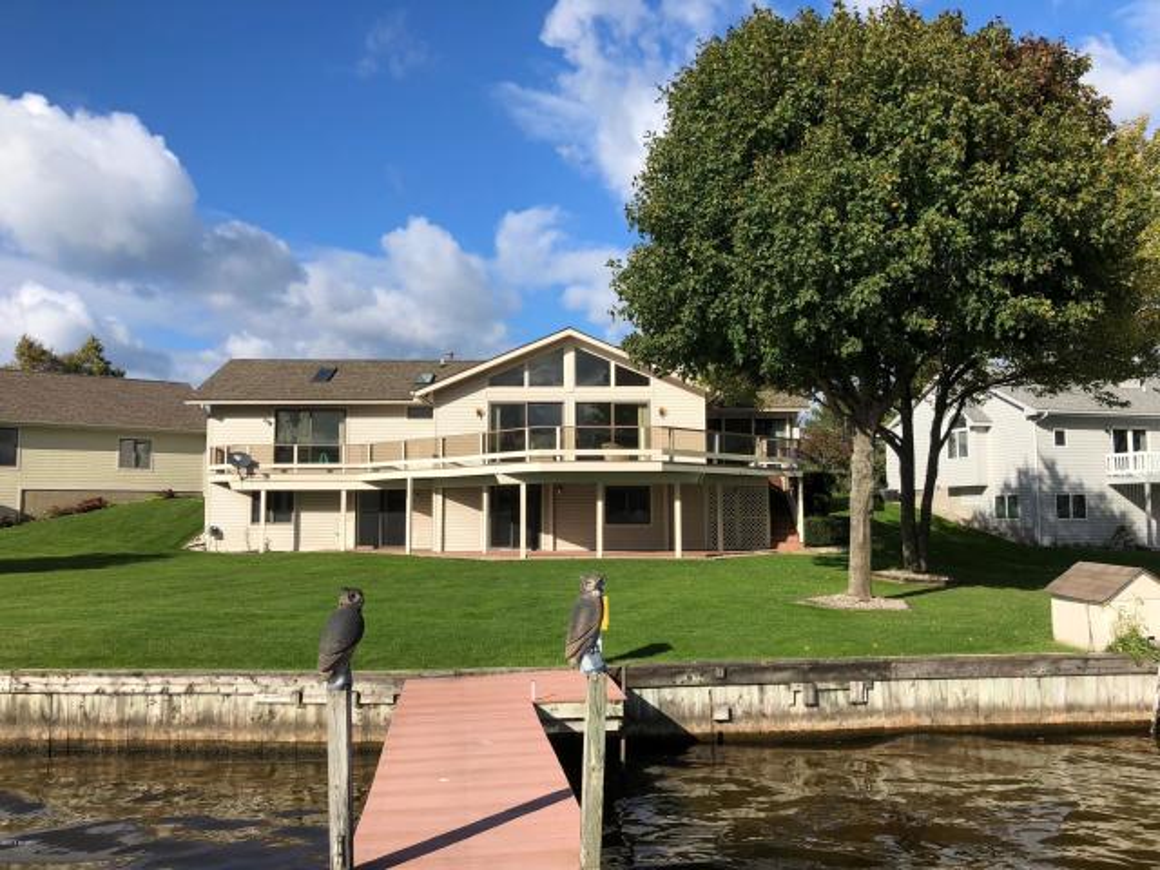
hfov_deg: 63.4
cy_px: 435
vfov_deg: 49.7
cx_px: 580
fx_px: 938
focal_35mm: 28
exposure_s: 1/2288
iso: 20
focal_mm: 4
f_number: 1.8
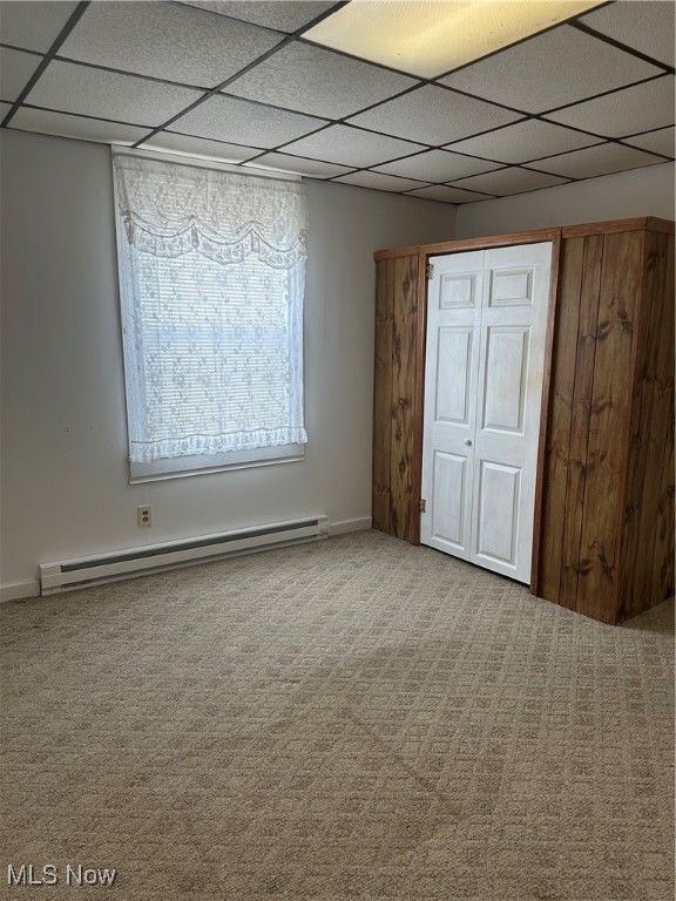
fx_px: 625
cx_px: 338
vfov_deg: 71.6
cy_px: 450
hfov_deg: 56.8
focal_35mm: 24
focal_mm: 6.86
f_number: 1.78
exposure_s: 1/95
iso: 160
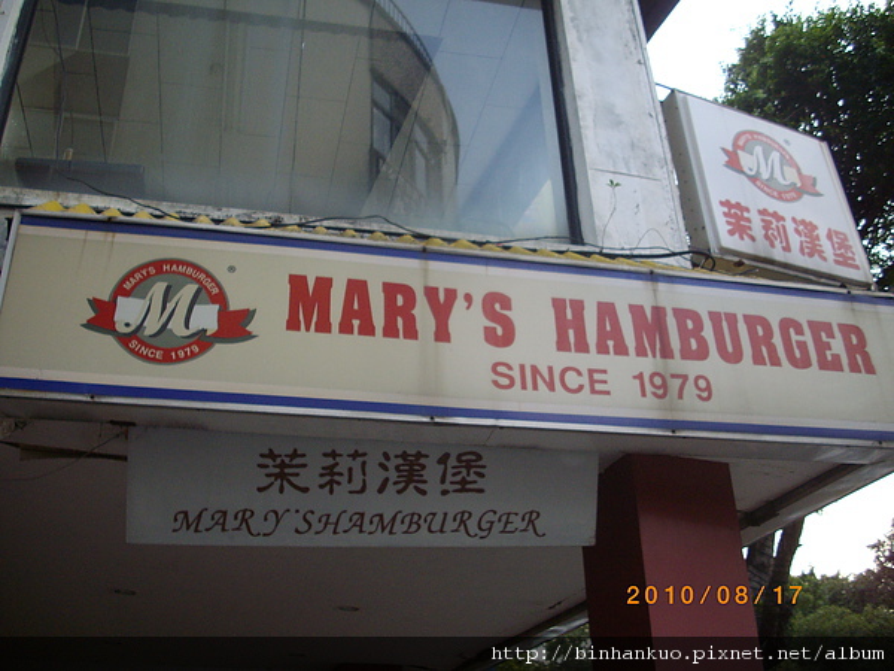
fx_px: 956
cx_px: 447
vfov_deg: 38.7
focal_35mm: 37
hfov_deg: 50.1
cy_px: 336
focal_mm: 6.2
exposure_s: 1/125
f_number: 2.8
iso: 154
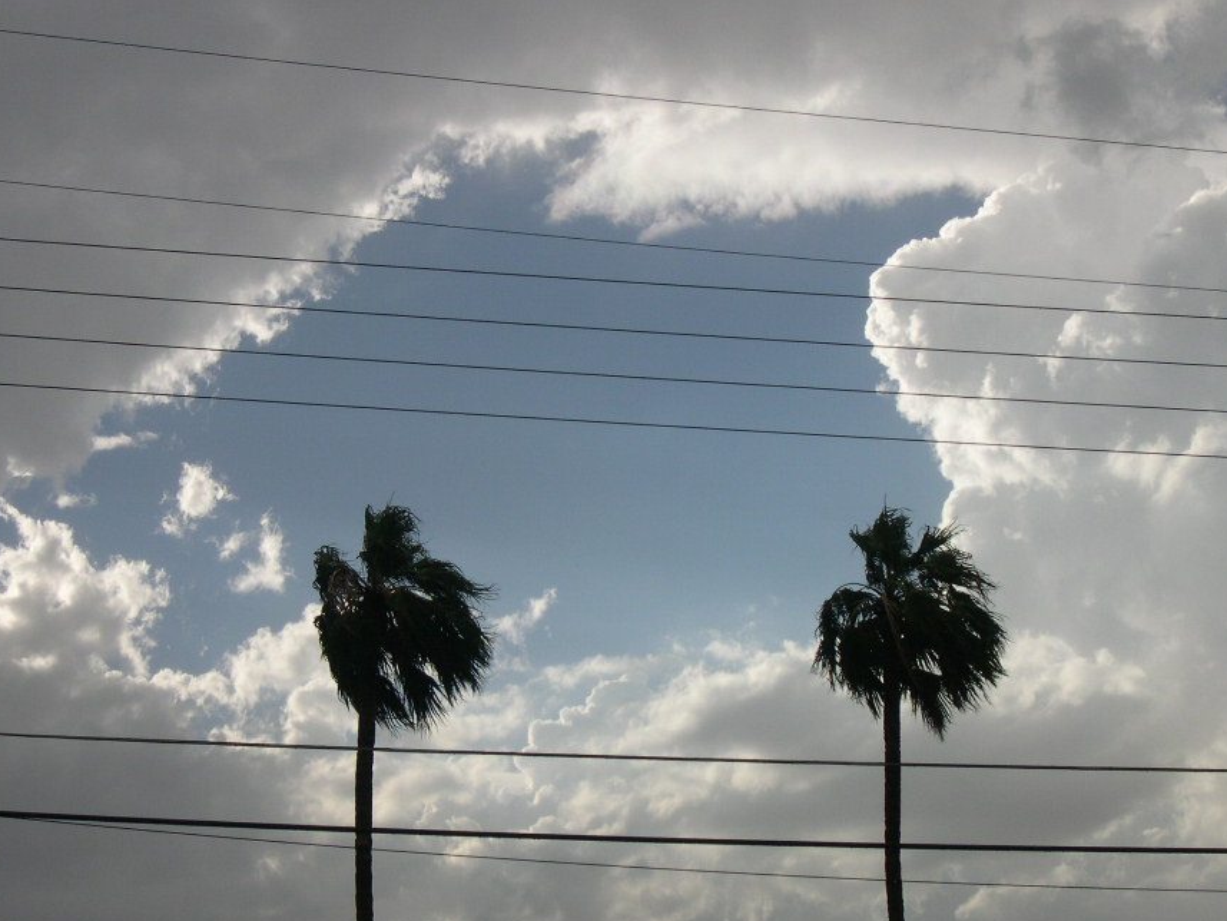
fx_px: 3049
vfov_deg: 17.2
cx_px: 535
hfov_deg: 22.7
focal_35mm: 86
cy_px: 480
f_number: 10.4
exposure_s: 1/226
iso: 100
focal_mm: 15.3
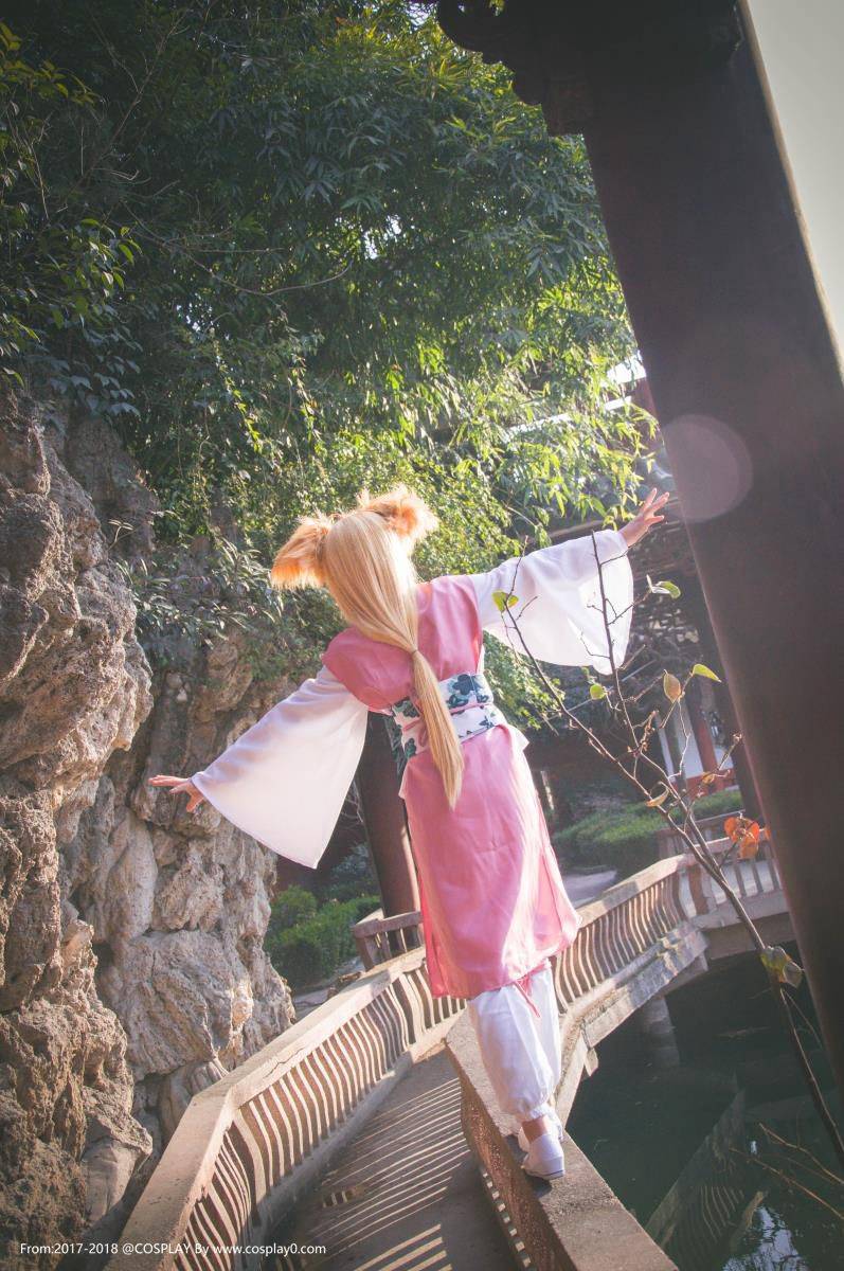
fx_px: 1322
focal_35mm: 38
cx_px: 422
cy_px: 636
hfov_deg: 35.4
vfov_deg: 51.3
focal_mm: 25
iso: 800
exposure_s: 1/800
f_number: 5
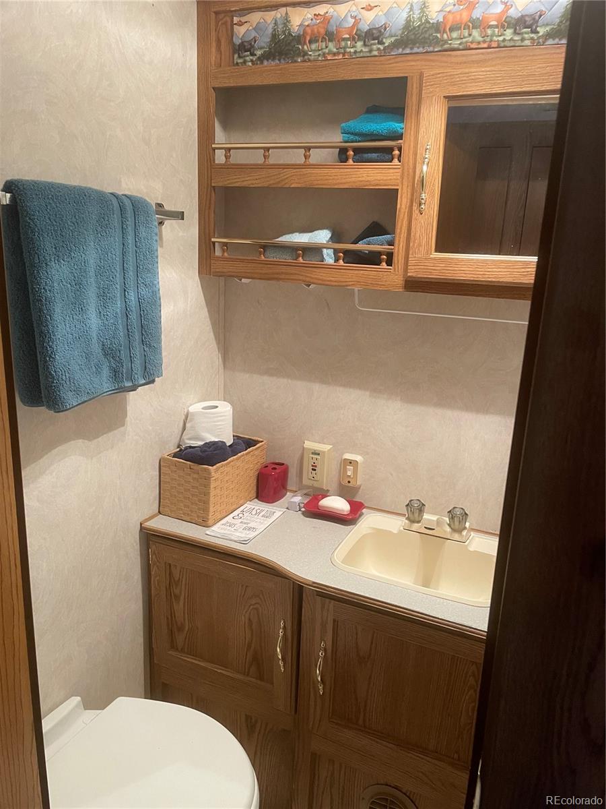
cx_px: 303
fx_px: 607
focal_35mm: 26
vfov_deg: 67.3
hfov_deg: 53.1
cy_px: 404
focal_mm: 4.2
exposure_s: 1/60
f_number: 1.6
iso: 320
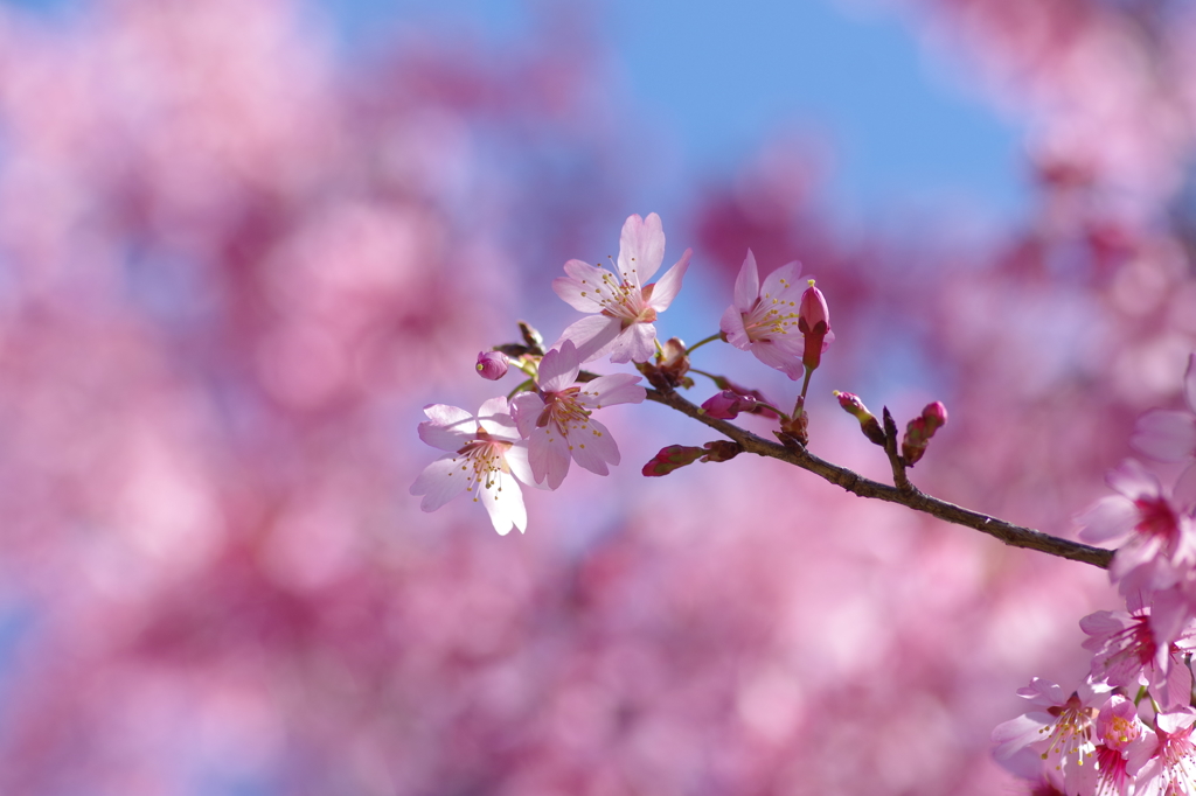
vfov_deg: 9.1
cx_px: 598
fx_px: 4981
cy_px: 398
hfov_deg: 13.7
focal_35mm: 150
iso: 100
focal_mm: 100
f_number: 4
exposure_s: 1/400
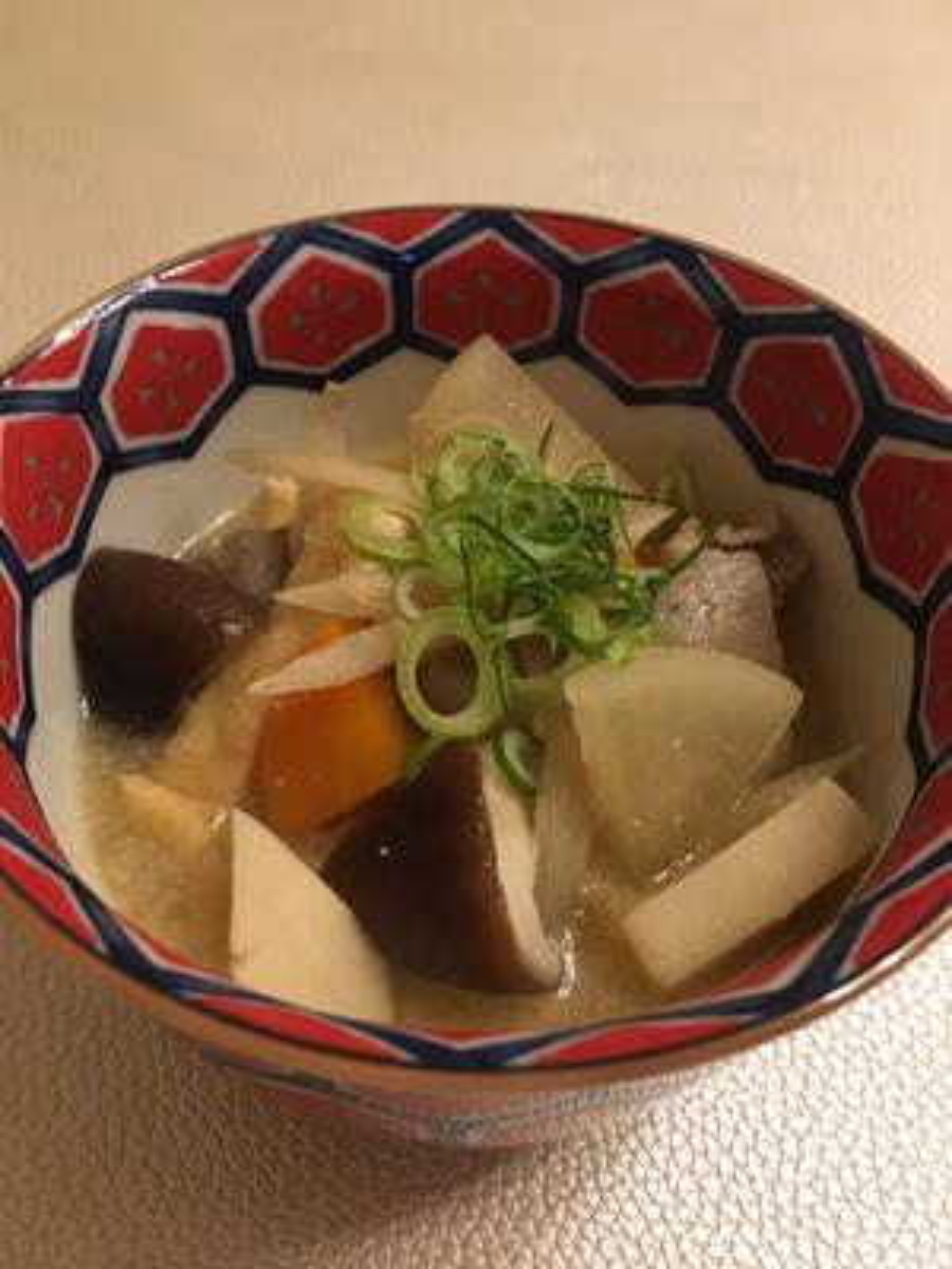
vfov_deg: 61.7
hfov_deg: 48.2
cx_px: 476
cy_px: 634
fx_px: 1063
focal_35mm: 29
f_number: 2.2
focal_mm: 4.15
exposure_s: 1/30
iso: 125
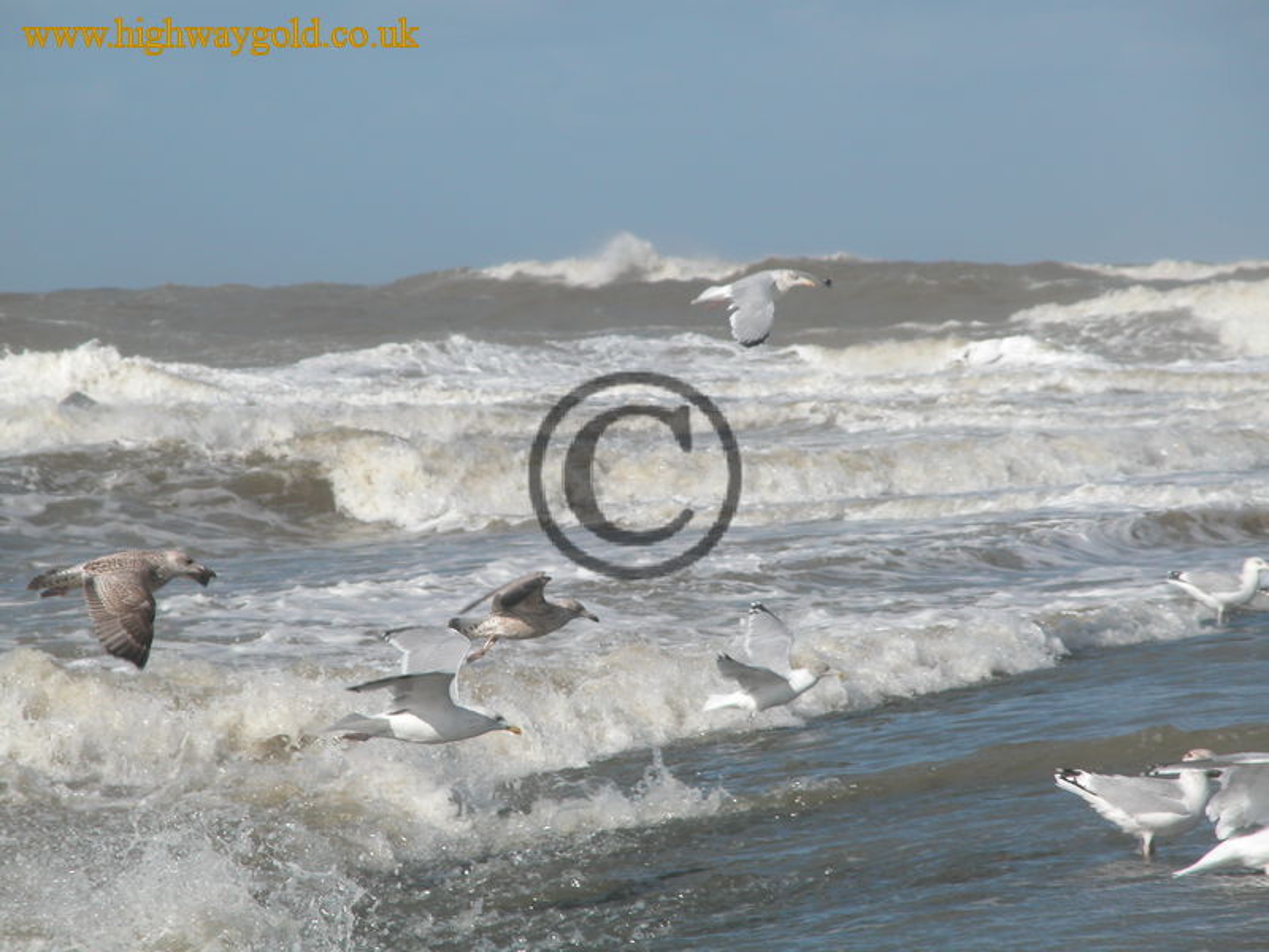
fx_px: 10118
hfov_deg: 7.2
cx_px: 634
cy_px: 476
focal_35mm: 276
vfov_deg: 5.4
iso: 100
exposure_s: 1/533
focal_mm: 71.2
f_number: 6.6
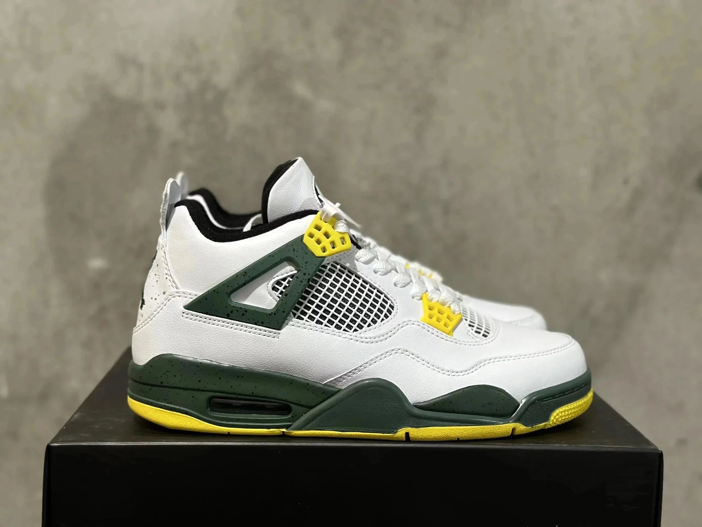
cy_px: 264
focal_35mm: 48
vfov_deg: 30.3
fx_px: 973
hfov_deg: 39.7
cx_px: 351
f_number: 1.78
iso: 250
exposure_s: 1/33
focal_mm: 6.86
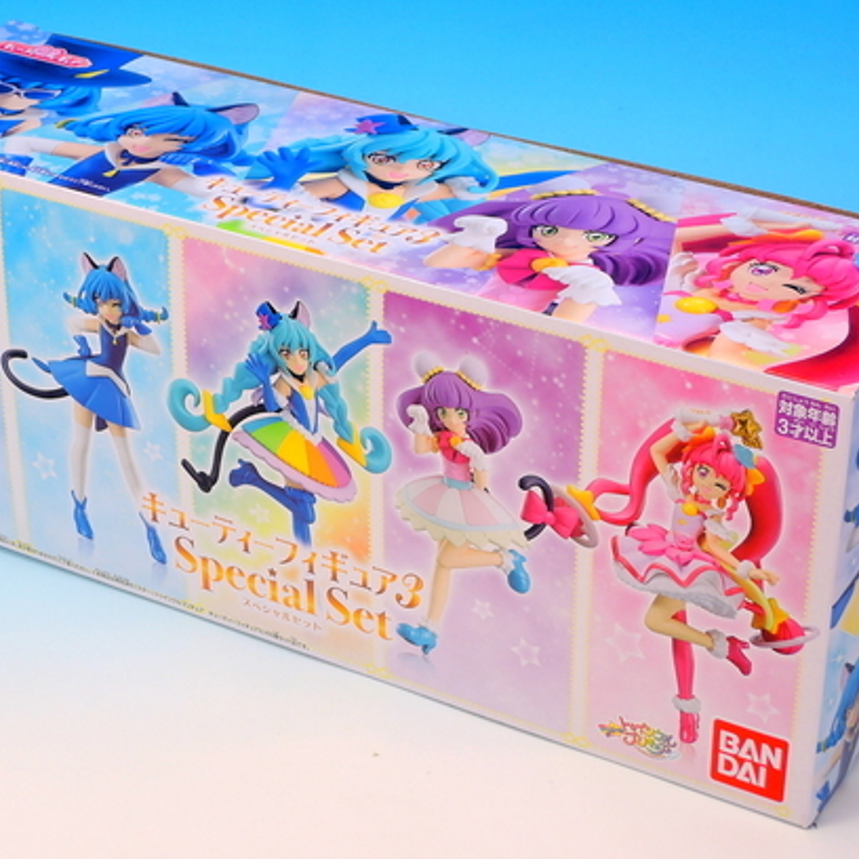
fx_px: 2443
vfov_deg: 19.9
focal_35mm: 87
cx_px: 408
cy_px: 411
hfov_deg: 19.9
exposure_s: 1/4
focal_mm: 14.3
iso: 80
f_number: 5
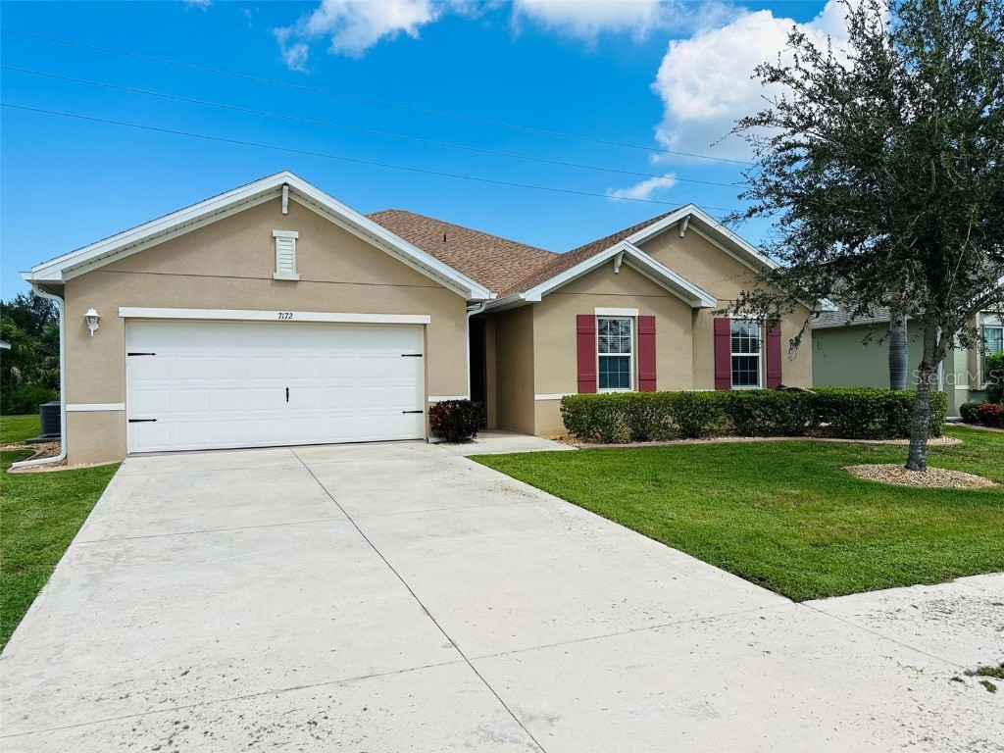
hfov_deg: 71.6
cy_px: 376
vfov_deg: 56.8
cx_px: 502
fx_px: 696
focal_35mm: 24
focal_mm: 6.86
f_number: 1.78
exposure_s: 1/5525
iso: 80
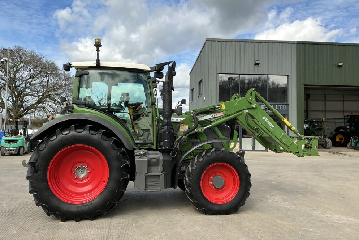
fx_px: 299
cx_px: 184
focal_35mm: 30
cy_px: 114
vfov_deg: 43.6
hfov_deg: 61.9
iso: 25
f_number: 1.8
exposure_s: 1/1626
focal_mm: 3
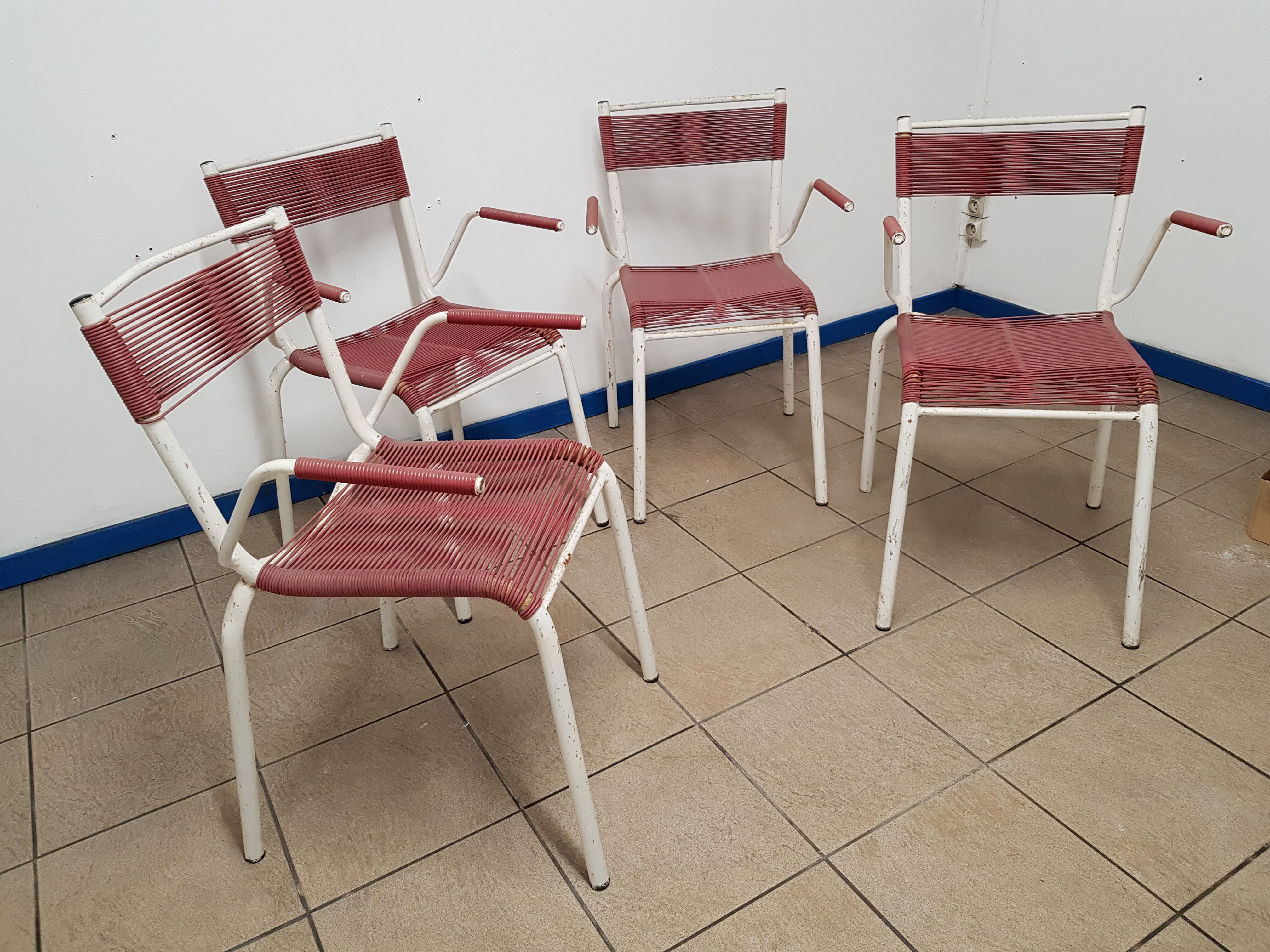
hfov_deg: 67.3
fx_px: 954
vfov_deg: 53.1
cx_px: 635
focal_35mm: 26
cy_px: 476
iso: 125
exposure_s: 1/50
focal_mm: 4.2
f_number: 1.7
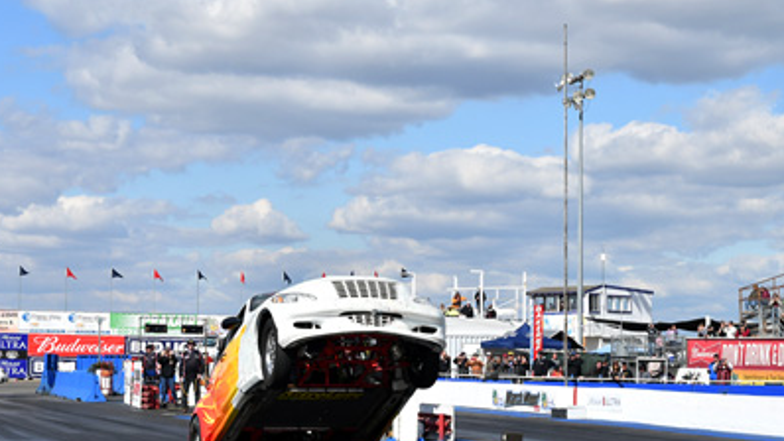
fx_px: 1643
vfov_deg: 15.2
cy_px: 322
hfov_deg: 26.8
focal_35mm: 79
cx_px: 433
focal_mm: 40
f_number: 5.6
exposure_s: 1/1250
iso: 160
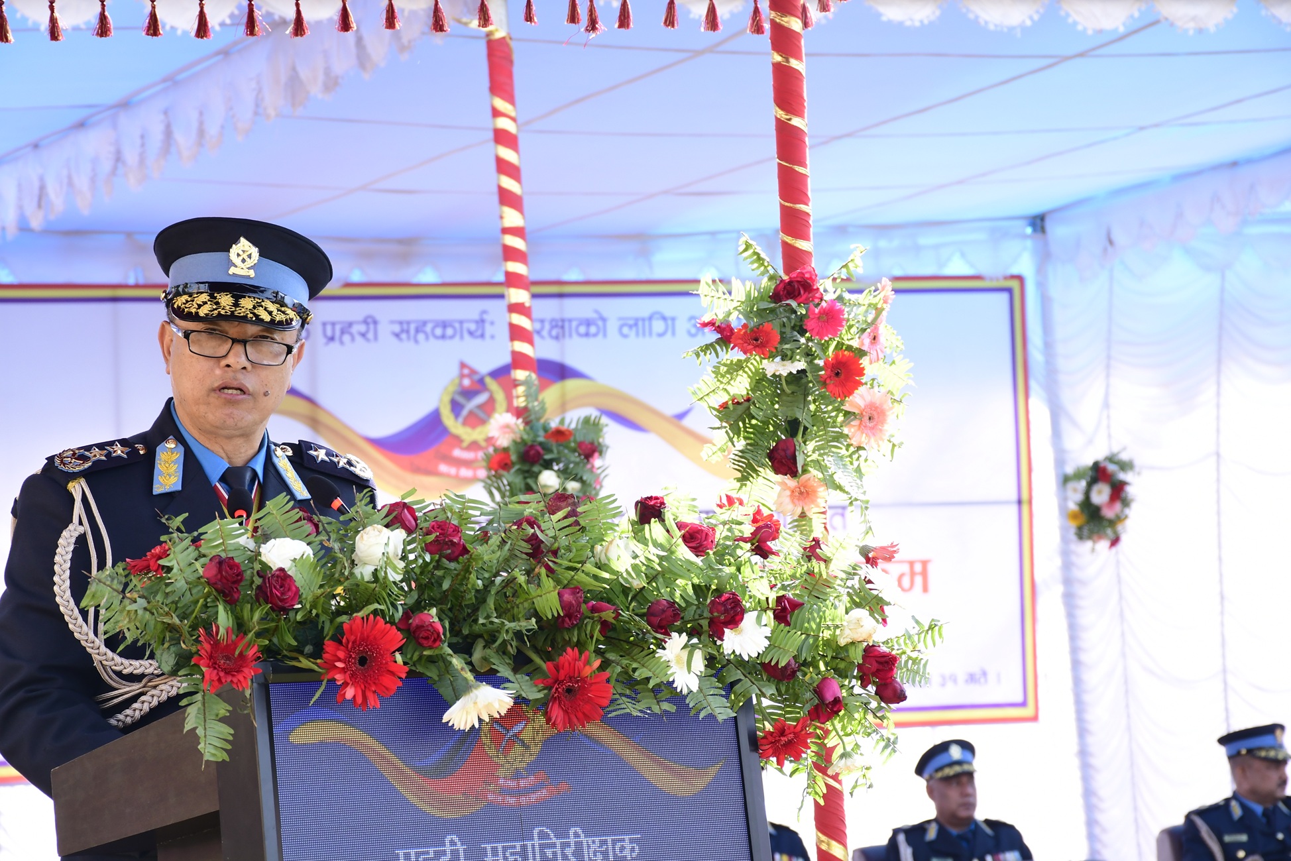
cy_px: 430
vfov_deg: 10.8
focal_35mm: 127
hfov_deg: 16.1
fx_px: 4554
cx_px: 646
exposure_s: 1/160
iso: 500
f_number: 7.1
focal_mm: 85
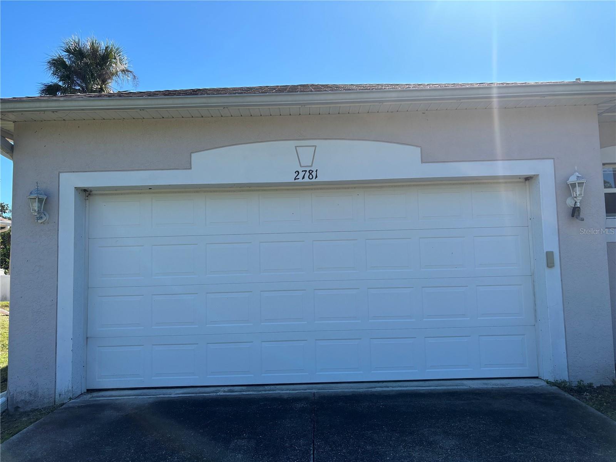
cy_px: 231
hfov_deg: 67.3
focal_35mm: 26
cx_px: 308
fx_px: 463
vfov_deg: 53.1
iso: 50
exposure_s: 1/1437
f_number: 1.6
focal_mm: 5.96
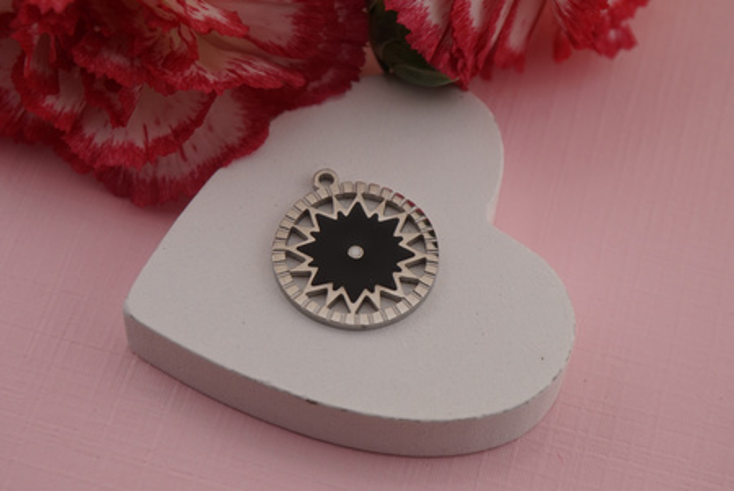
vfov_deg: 21.1
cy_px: 246
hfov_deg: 31.2
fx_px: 1316
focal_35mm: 64
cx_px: 367
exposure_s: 1/125
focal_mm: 43
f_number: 7.1
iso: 100
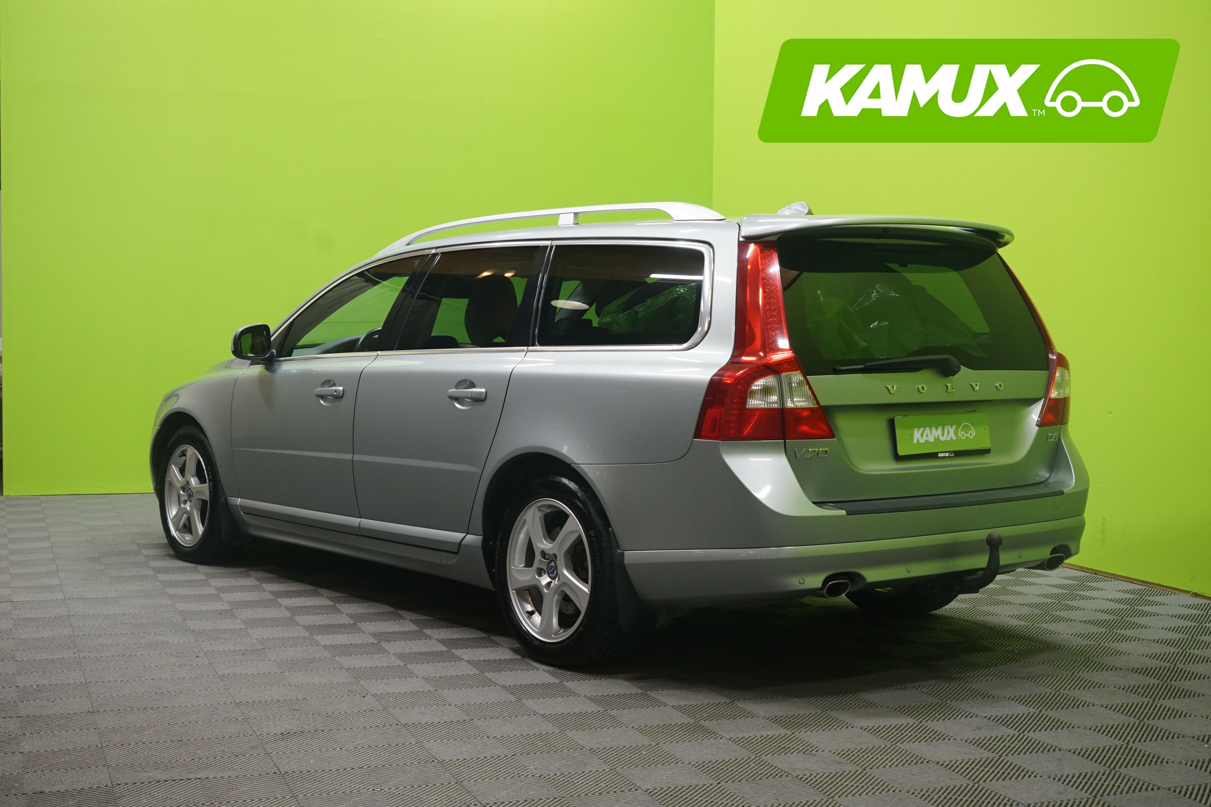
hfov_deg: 41.1
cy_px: 404
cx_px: 606
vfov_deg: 28.1
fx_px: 1615
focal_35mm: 48
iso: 800
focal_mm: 48
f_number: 5.6
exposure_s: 1/20
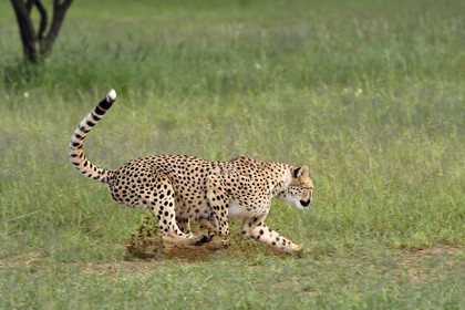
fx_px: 2583
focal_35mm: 200
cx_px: 232
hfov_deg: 10.3
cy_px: 155
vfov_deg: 6.9
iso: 400
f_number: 5
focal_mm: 200
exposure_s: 1/1000
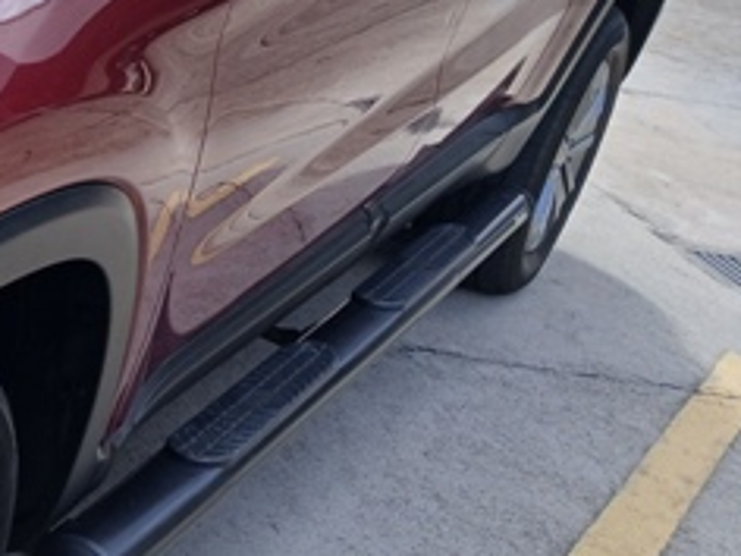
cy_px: 170
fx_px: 1884
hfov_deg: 18.4
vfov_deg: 16.7
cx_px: -512
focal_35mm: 88
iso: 20
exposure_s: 1/328
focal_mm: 3.98
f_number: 1.8
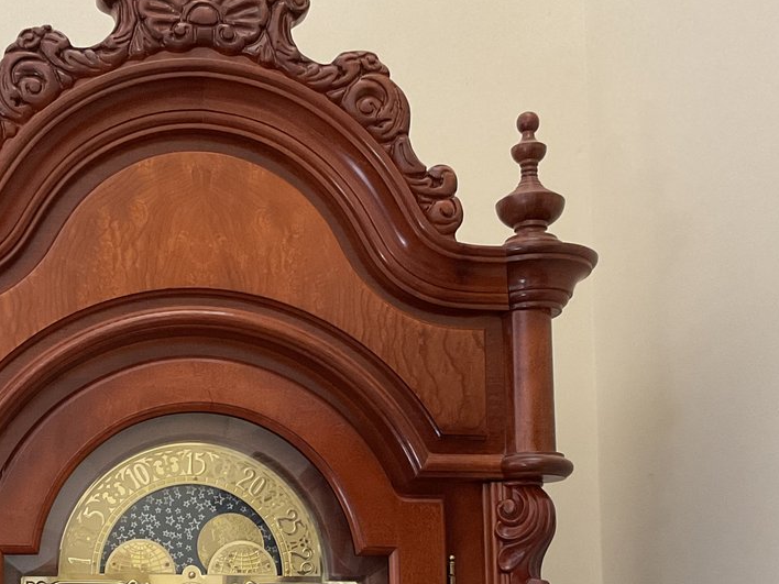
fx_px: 1395
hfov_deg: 30.8
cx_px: 232
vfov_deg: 23.1
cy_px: 513
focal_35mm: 62
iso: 125
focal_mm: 3
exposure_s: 1/60
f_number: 1.8
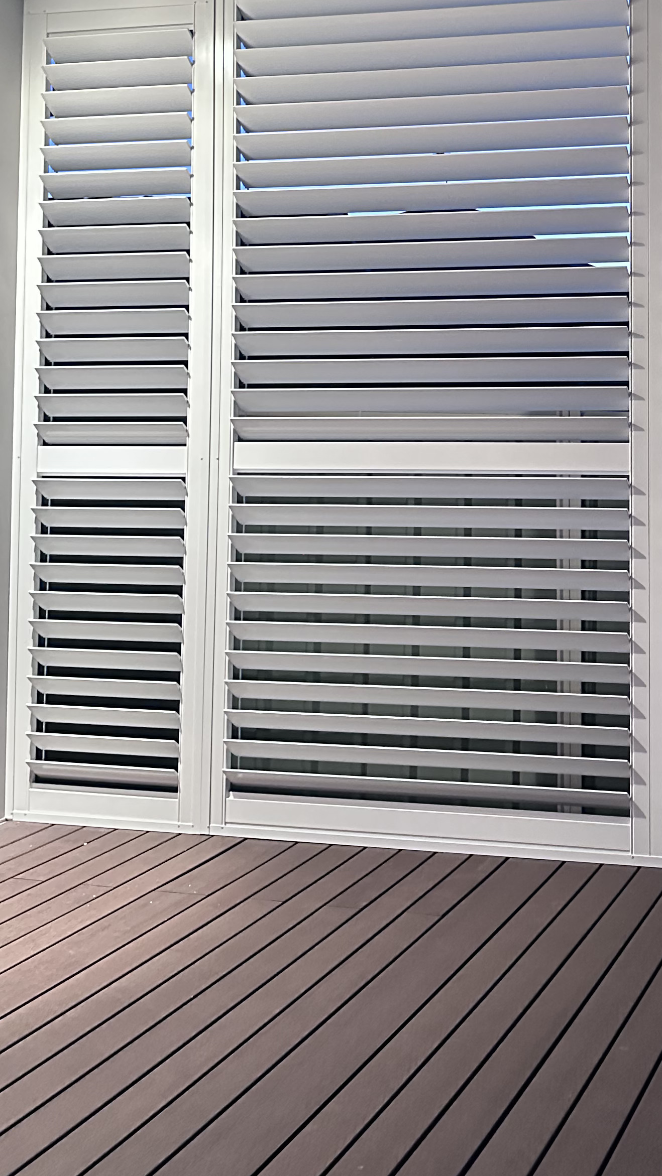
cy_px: 341
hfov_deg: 25.4
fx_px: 1404
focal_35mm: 45
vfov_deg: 44.4
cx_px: 639
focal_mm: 6.86
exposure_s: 1/25
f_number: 1.78
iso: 1600
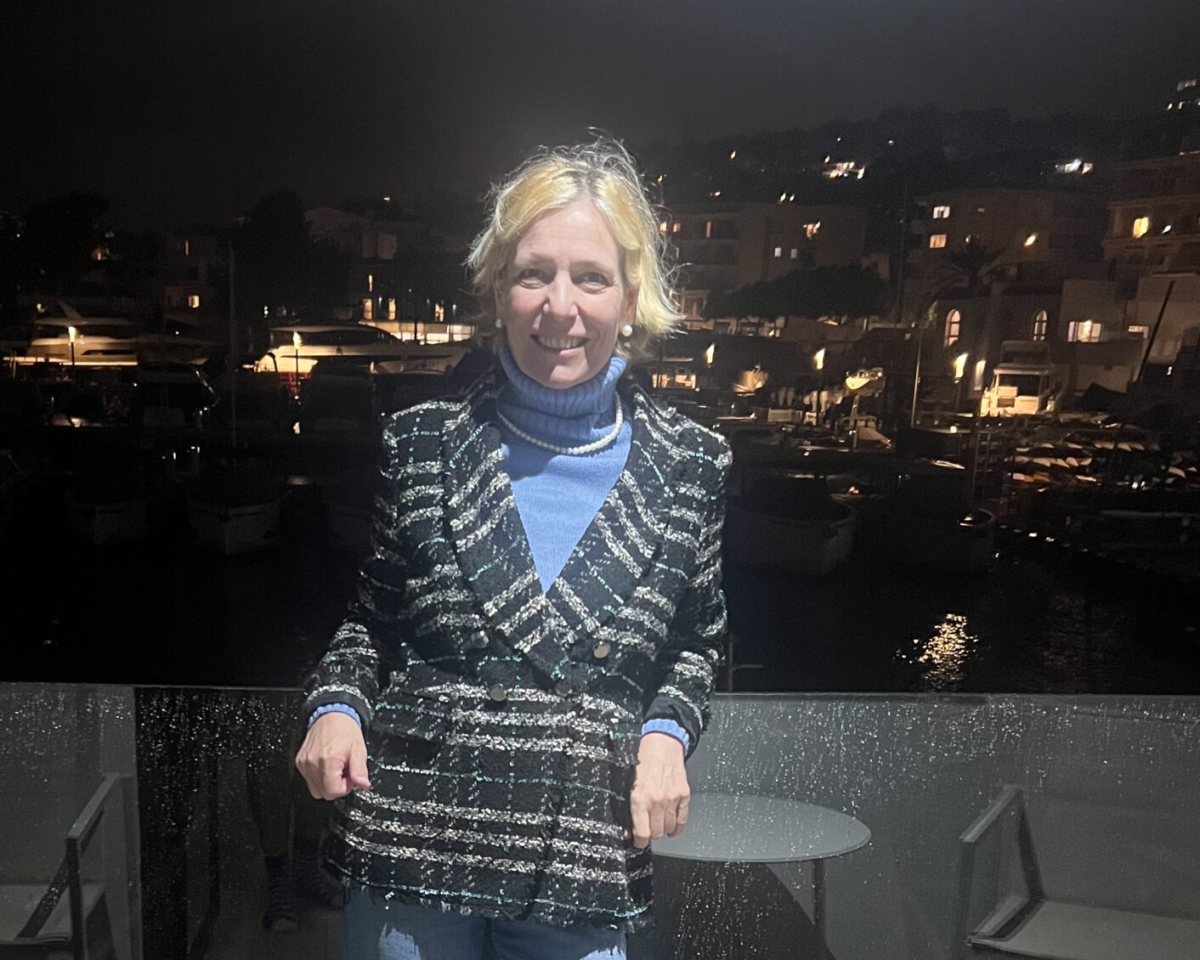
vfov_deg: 31.3
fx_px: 1634
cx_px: 490
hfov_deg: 40.2
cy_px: 858
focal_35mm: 46
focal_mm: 5.7
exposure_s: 1/50
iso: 400
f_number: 1.5
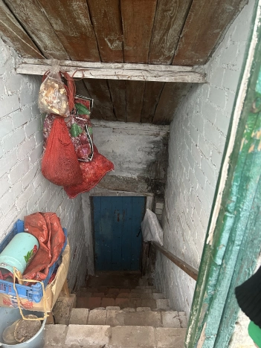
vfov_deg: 67.3
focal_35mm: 26
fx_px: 261
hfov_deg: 53.1
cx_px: 130
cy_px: 174
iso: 250
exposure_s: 1/60
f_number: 1.5
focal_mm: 5.7
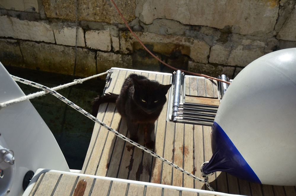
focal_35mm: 33
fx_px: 271
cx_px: 148
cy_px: 98
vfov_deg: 39.8
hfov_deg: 57.3
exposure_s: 1/8000
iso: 640
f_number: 4.5
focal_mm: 22
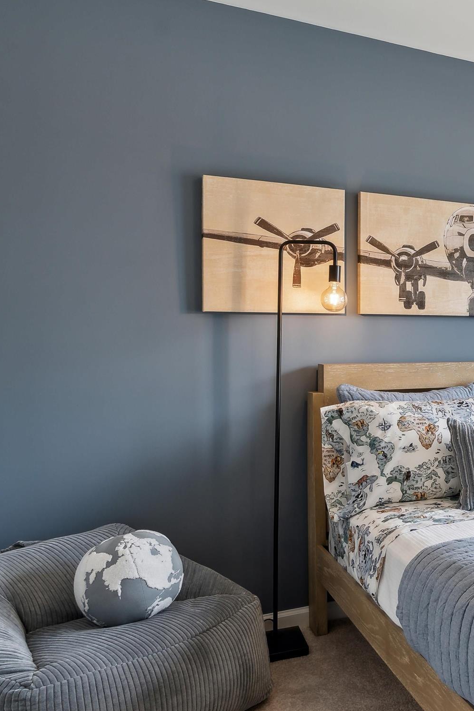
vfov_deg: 54.4
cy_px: 358
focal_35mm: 35
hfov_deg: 29.7
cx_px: 628
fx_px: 691
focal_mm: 17
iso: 160
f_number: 7.1
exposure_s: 1/20
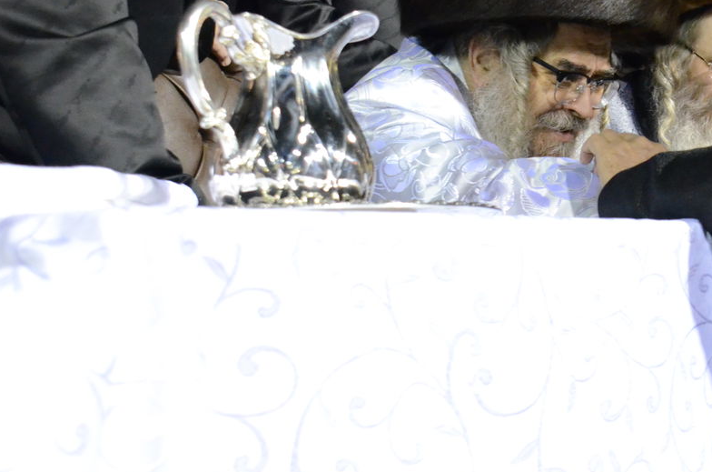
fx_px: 1480
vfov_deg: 18.1
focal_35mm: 75
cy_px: 216
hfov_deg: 26.5
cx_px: 587
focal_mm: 28
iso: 4000
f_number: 4.5
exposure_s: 1/50
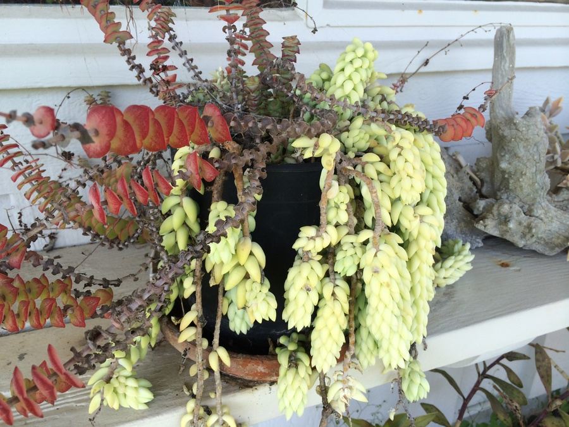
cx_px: 284
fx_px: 493
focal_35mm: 30
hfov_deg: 60.0
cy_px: 214
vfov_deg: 46.8
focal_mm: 4.12
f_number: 2.2
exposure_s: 1/266
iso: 32
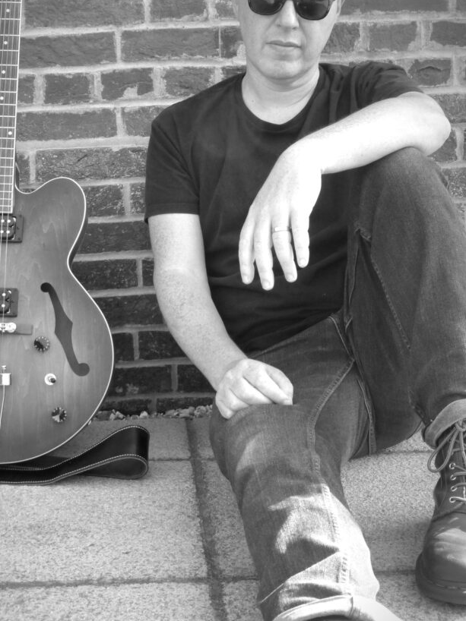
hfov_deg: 24.3
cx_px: 179
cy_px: 292
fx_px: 1078
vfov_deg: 32.2
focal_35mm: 60
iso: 100
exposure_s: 1/100
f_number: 4
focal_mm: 7.1
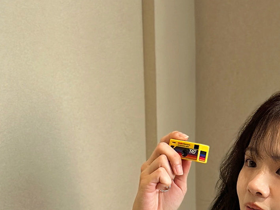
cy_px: 423
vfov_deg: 8.6
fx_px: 1318
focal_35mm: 163
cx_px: 299
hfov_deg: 12.0
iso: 125
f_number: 1.78
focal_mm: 6.86
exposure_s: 1/100
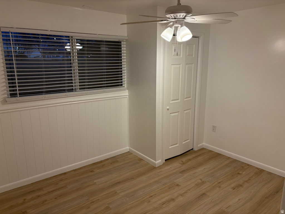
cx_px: 142
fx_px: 214
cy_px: 107
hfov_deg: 67.3
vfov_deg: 53.1
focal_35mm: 26
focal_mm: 5.96
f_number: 1.6
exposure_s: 1/120
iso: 80
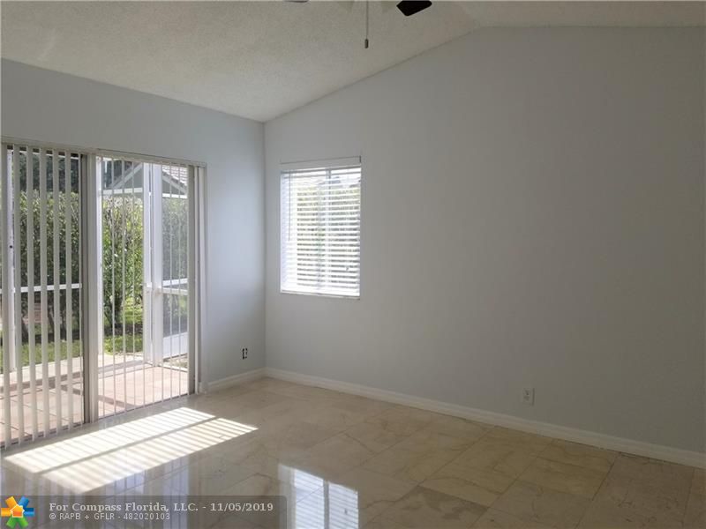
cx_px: 353
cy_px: 264
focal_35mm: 26
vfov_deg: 53.1
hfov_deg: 67.3
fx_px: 530
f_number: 1.7
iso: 50
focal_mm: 4.25
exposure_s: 1/419
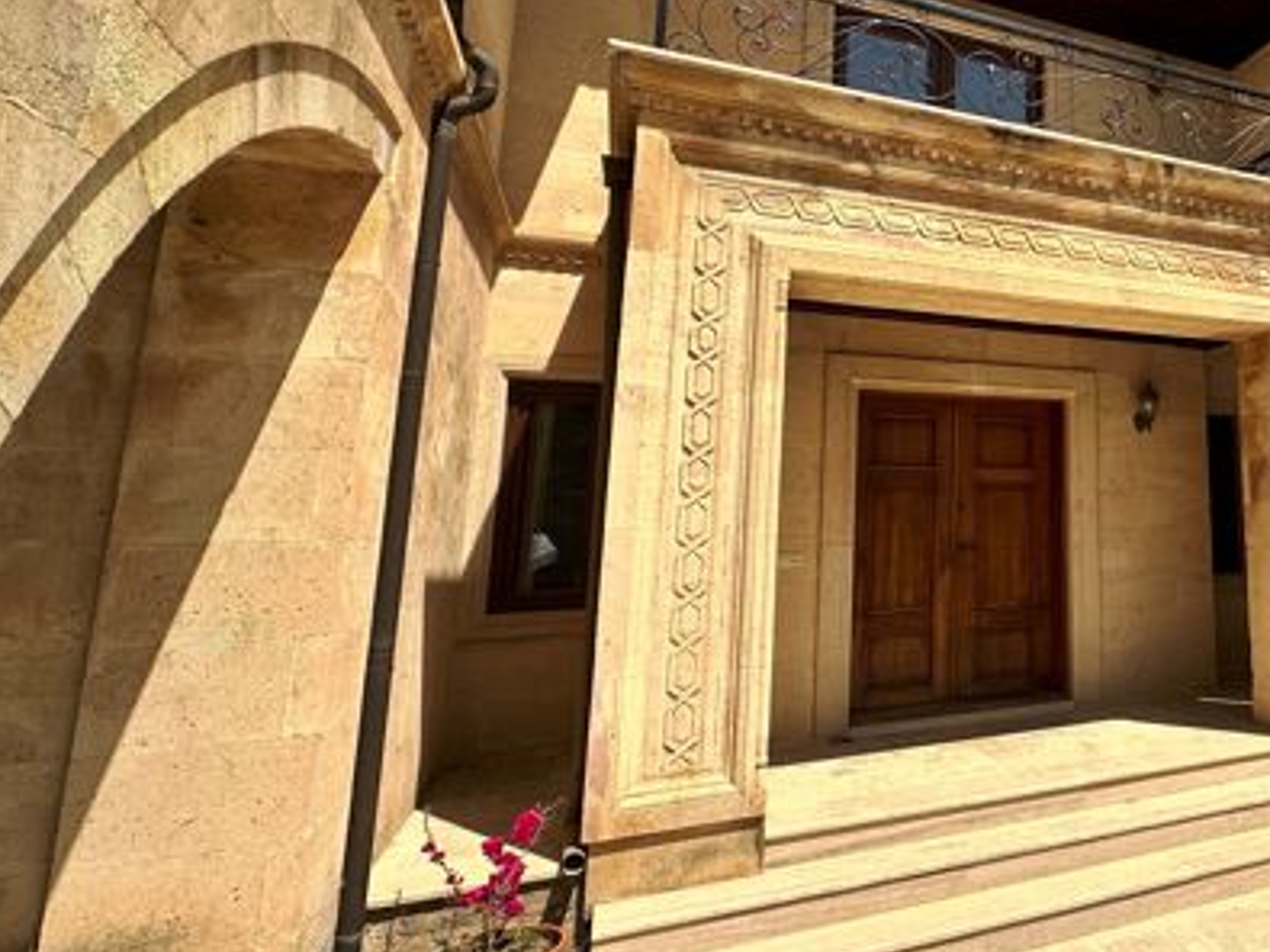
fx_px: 917
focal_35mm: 25
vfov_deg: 54.4
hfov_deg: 59.7
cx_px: 1127
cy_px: 370
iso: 50
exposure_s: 1/2053
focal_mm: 2.22
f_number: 2.2
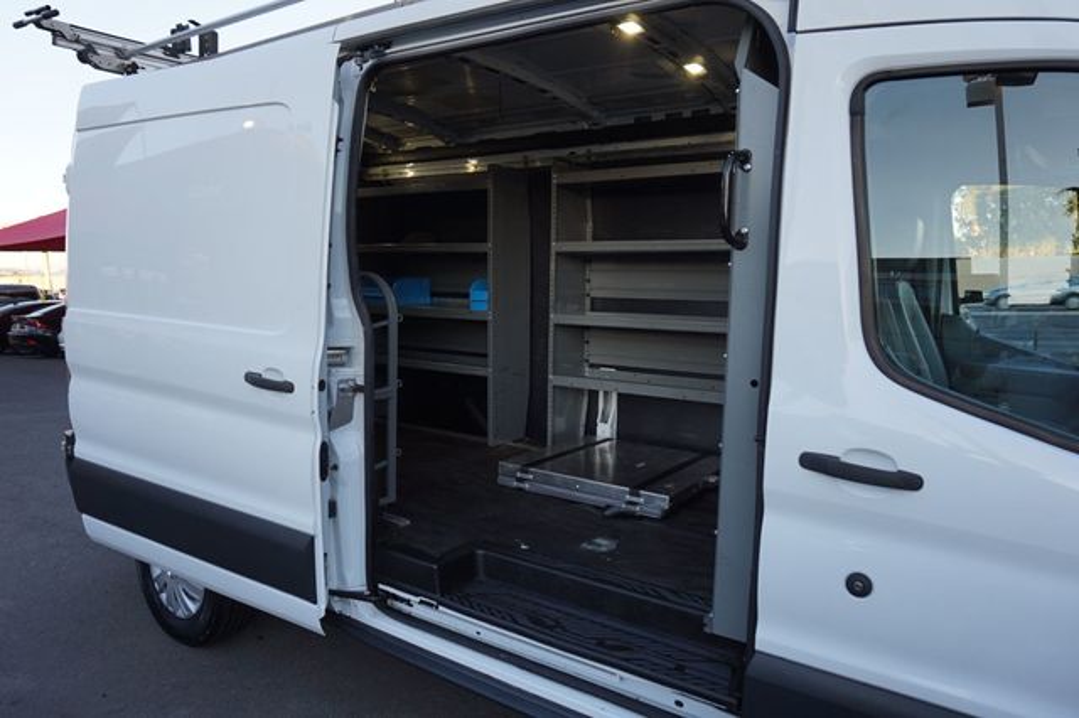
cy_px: 359
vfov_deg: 53.1
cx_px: 540
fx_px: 719
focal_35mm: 24
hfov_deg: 73.8
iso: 100
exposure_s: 1/60
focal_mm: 16
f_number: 4.5
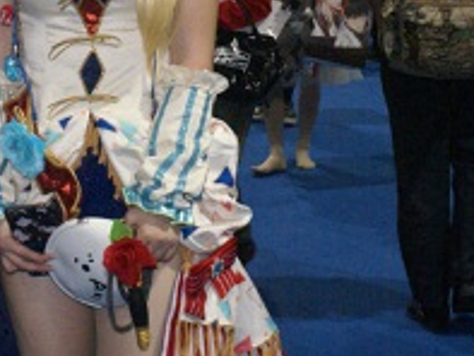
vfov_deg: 13.2
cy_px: -36
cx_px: 123
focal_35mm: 110
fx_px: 1507
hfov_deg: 17.8
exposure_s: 1/125
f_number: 5.6
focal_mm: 30
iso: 1600
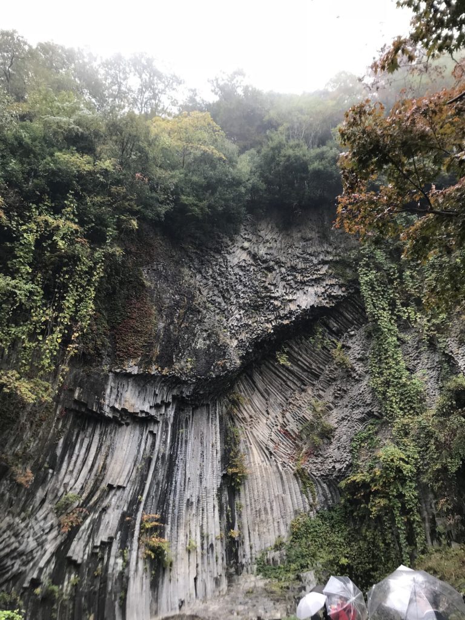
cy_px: 310
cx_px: 232
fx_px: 502
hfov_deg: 49.7
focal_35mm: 28
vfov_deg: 63.4
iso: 32
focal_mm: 3.99
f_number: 1.8
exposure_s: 1/120
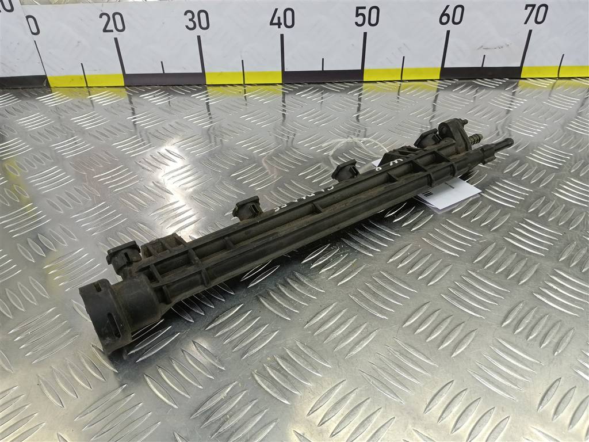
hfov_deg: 65.3
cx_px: 294
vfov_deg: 51.4
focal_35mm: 27
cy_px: 221
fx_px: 459
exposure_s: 1/50
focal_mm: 4.11
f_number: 1.6
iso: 140
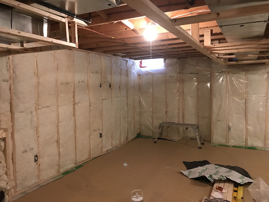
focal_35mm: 28
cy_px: 101
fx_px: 218
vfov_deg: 49.7
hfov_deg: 63.4
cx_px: 134
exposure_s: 1/11
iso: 100
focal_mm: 3.99
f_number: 1.8
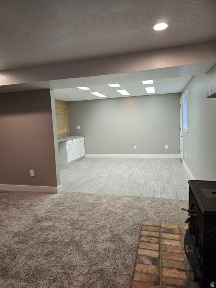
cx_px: 108
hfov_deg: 58.9
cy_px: 144
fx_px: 191
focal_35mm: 23
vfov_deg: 73.9
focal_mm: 6.3
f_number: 1.7
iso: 160
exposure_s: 1/120
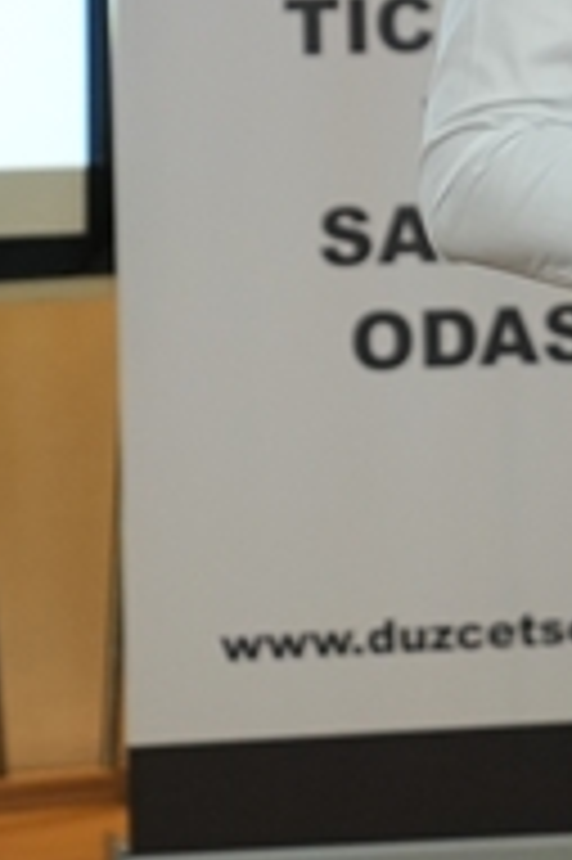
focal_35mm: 293
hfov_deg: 4.7
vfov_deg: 7.0
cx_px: 748
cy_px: 16
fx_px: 6995
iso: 2500
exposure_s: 1/200
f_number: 2.8
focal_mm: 70
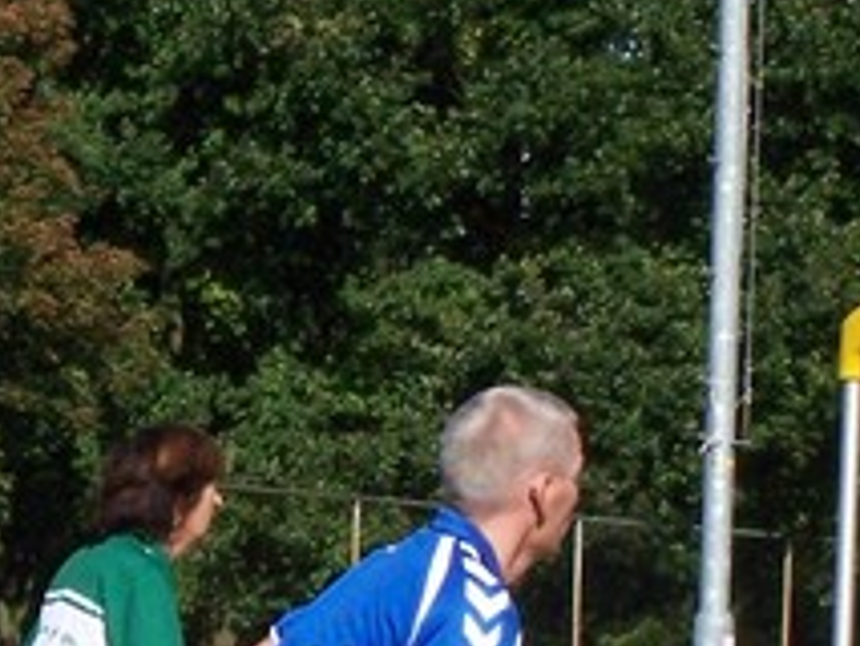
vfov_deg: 3.8
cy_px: 521
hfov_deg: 5.0
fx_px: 9794
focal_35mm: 394
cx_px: 57
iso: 160
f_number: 4.5
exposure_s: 1/1000
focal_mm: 13.7
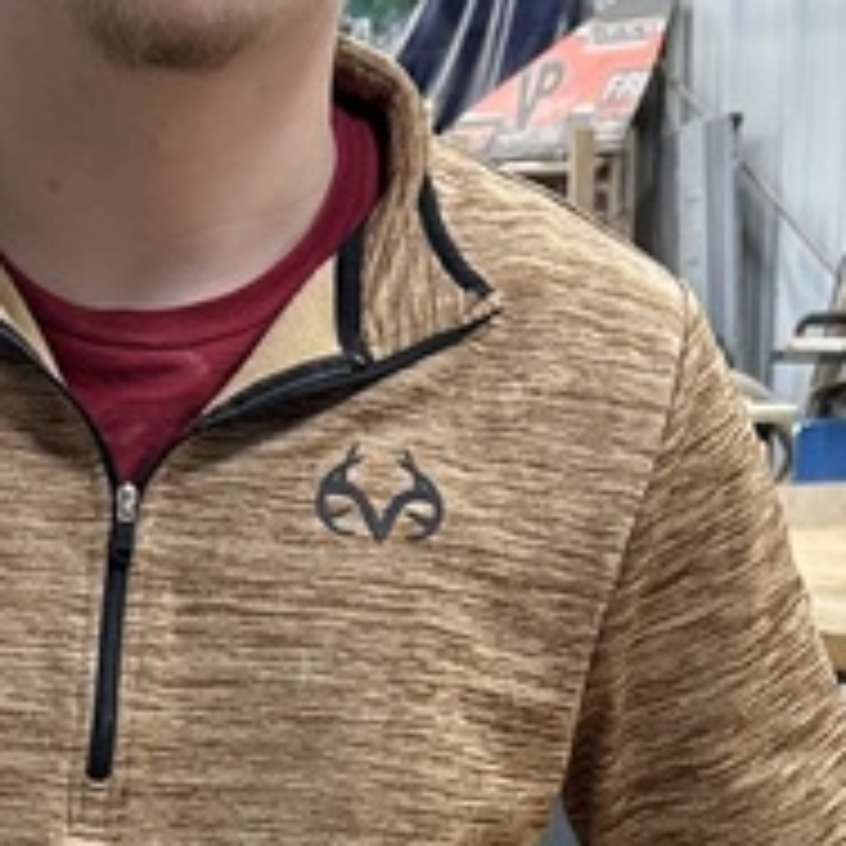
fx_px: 3456
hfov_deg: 13.9
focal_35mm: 125
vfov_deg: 12.8
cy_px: 1494
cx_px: 234
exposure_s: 1/60
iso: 100
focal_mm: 5.7
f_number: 1.5
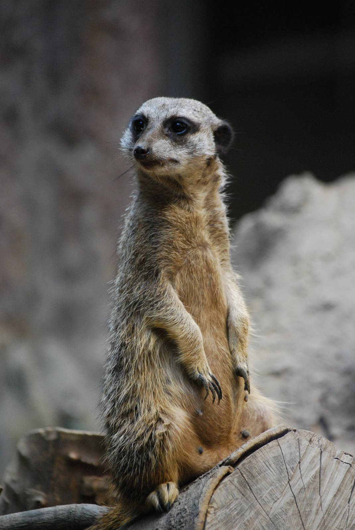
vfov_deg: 11.0
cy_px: 265
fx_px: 2765
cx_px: 178
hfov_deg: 7.3
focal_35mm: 188
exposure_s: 1/125
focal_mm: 125
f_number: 5
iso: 1100
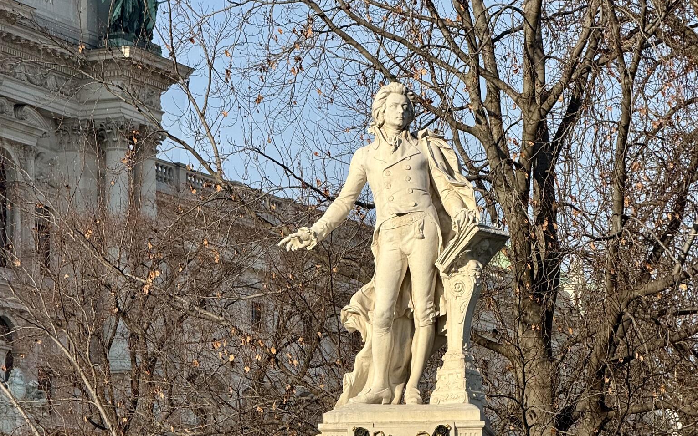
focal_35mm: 170
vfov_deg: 7.7
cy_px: 463
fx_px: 3234
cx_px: 349
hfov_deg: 12.3
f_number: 2.8
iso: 50
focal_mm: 15.66
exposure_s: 1/1730
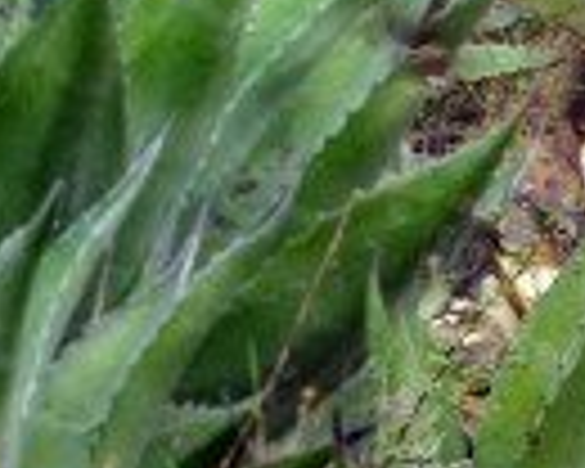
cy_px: -351
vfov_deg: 2.1
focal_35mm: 751
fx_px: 13003
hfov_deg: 2.6
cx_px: 423
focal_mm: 102
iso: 1000
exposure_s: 1/125
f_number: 11
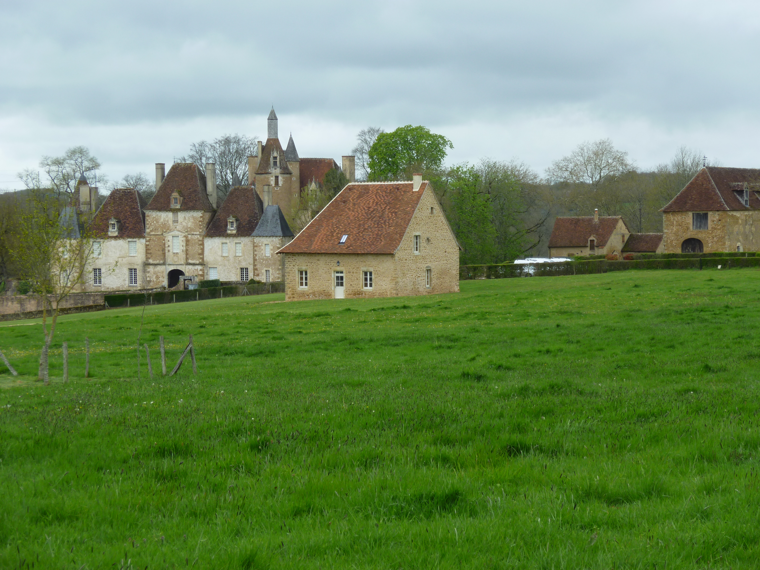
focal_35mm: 91
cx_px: 380
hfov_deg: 21.5
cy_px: 285
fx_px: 1998
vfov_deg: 16.2
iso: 80
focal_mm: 16.4
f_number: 5.1
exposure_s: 1/160
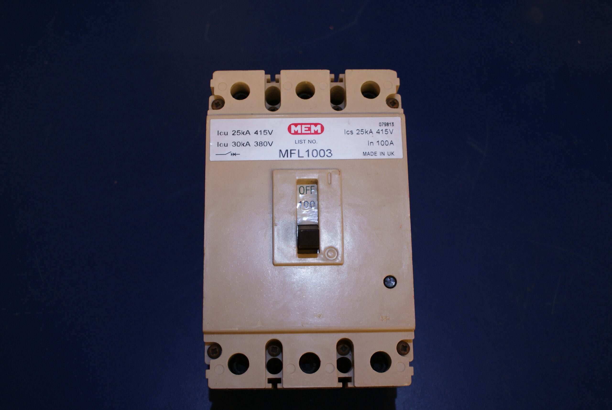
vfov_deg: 32.0
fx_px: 715
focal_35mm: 42
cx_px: 306
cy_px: 205
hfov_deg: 46.3
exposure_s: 1/50
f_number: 5
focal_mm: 28
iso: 250
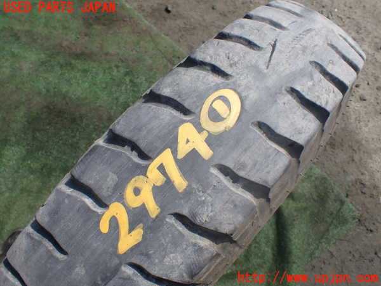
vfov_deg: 46.8
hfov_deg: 60.0
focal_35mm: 30
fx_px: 330
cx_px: 190
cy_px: 143
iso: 100
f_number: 3.2
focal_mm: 5.4
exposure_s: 1/800
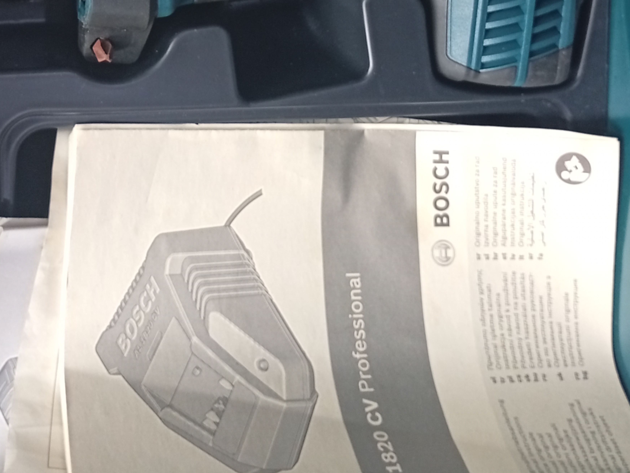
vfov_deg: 21.5
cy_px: -109
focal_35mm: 63
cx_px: 199
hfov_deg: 30.4
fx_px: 1147
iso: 122
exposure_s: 1/50
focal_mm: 3.84
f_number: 1.8
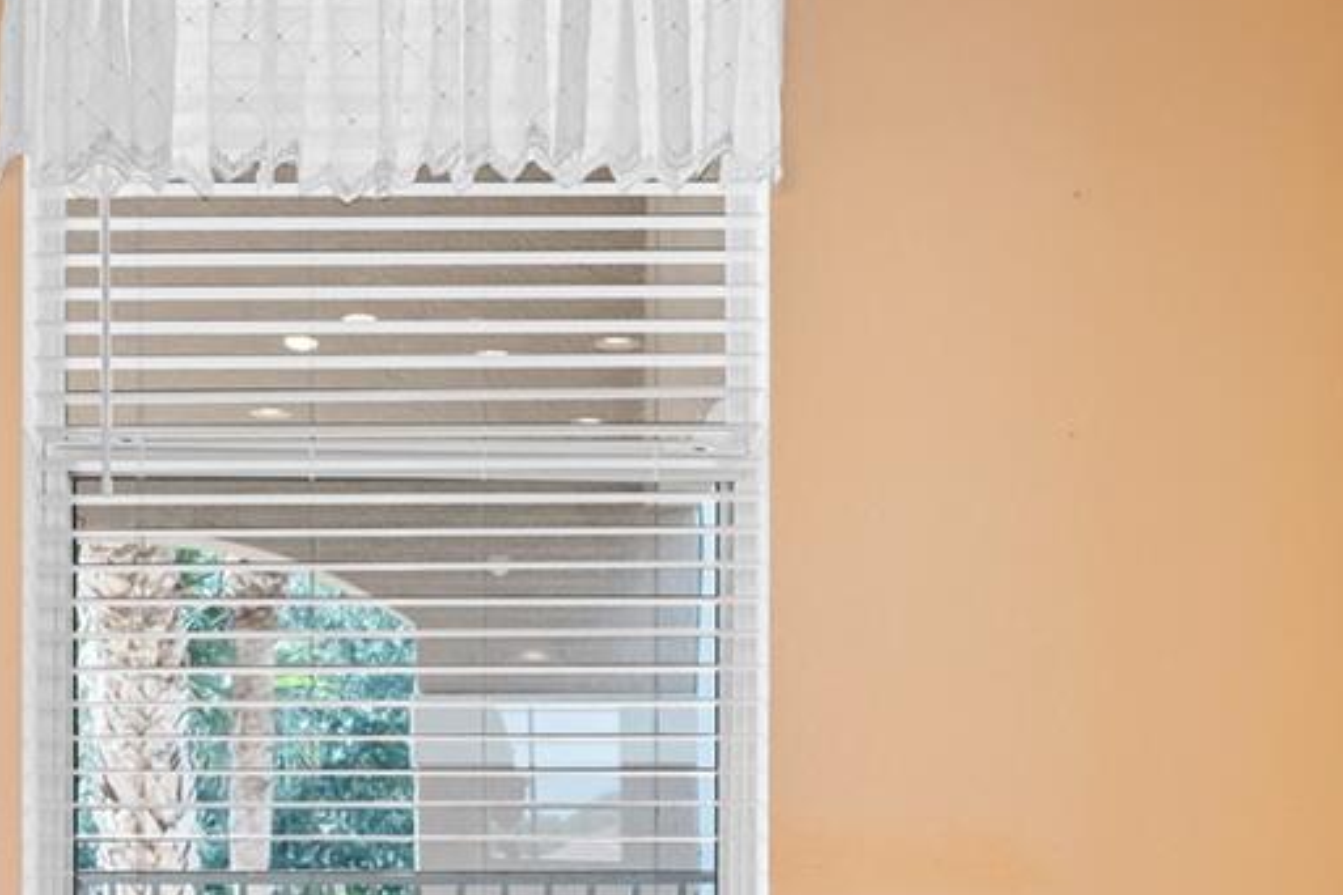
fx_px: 2035
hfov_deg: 36.0
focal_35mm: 55
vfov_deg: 23.9
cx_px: 403
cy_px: 851
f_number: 8
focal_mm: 17.5
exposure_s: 1/20
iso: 400
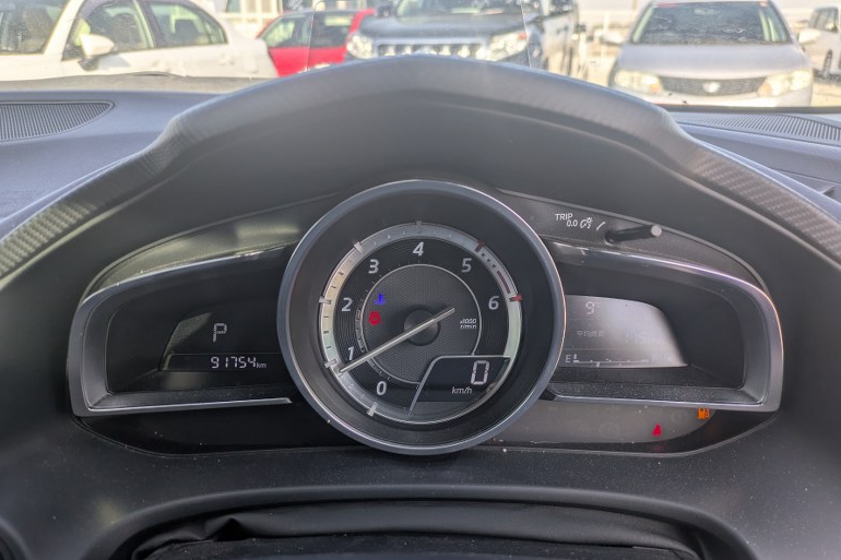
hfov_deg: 67.4
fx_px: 631
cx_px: 407
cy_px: 324
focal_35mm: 27
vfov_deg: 47.7
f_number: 1.89
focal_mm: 5.43
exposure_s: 1/522
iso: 34
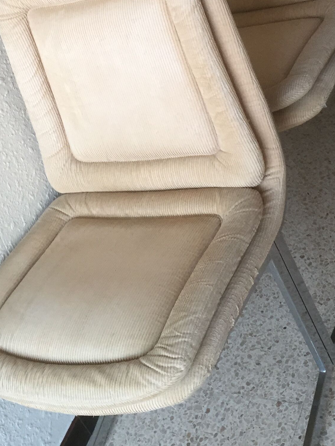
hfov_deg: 23.3
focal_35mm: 63
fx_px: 813
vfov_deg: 29.9
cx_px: 153
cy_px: 78
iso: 125
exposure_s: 1/33
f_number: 2.2
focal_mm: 4.15
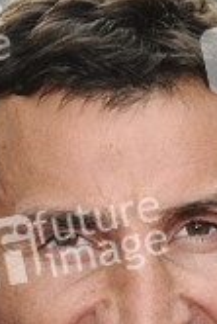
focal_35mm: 361
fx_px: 3257
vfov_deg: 5.7
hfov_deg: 3.8
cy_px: 342
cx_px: 124
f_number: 5
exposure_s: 1/250
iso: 320
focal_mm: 100
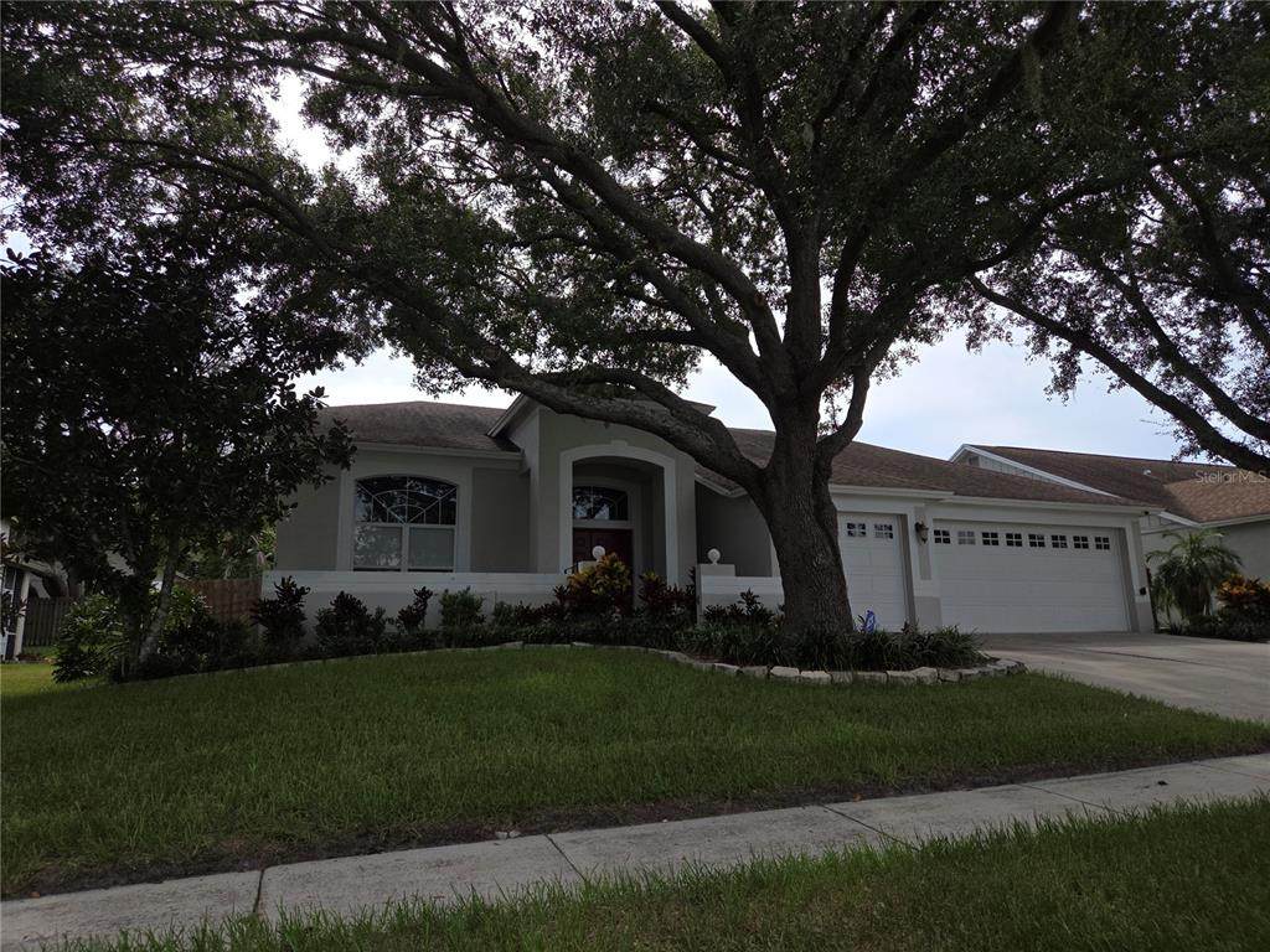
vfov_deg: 58.9
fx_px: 844
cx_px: 635
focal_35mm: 23
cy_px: 476
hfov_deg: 73.9
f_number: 1.8
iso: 25
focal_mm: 5.4
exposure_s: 1/1610
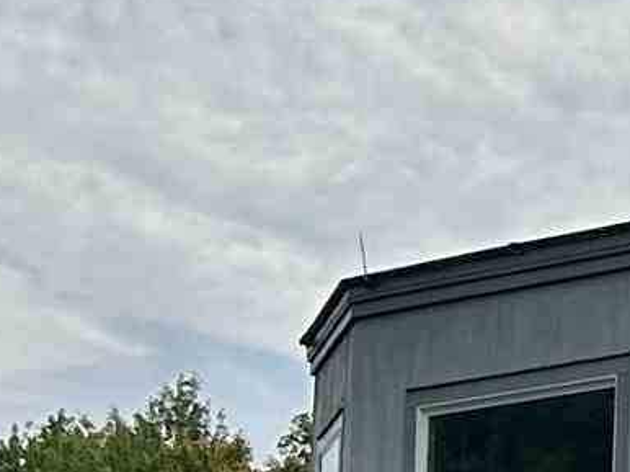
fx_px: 3765
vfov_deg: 6.9
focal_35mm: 207
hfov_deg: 8.6
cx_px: 1568
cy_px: 944
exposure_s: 1/8696
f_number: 1.5
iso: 50
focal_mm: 5.7
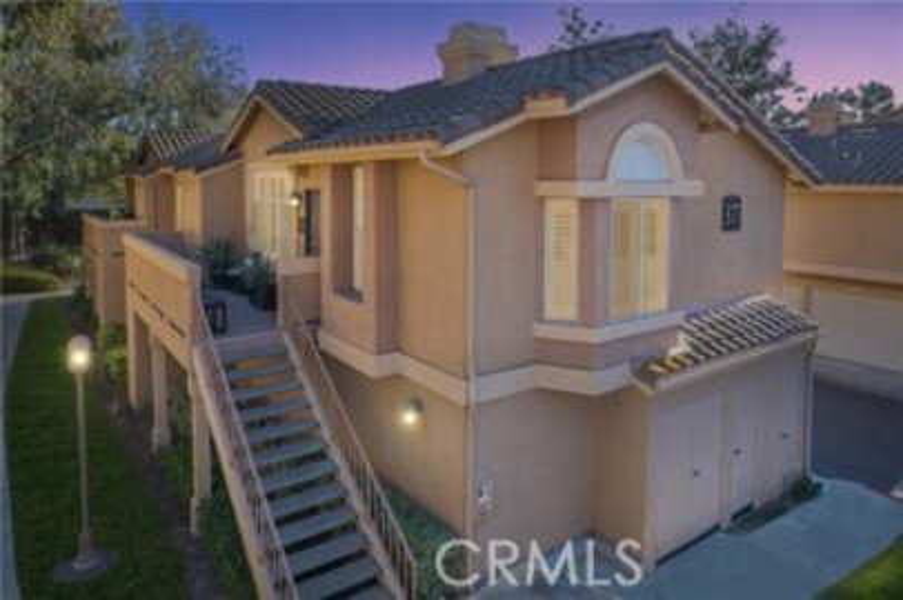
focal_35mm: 22
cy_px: 300
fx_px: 551
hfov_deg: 78.6
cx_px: 452
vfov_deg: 57.1
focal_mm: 8.38
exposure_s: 1/640
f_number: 2.8
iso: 100
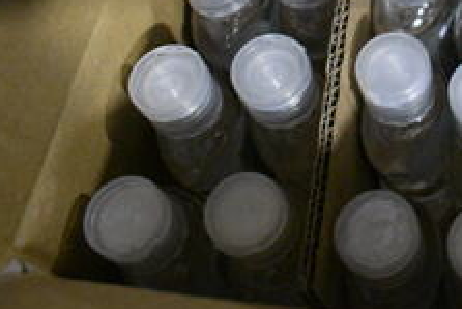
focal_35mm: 74
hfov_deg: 24.7
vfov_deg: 17.3
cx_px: 557
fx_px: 950
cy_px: -102
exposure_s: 1/125
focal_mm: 18
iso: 5600
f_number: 3.5
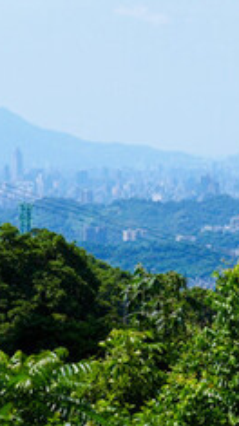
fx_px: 2222
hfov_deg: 6.1
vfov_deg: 10.9
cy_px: 174
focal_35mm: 197
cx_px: 324
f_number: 8
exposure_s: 1/1000
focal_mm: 52
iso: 320
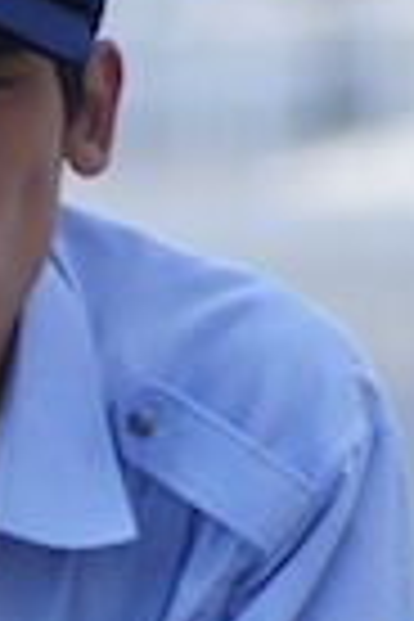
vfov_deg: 1.1
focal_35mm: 1951
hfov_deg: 0.7
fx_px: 33652
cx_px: -169
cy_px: 634
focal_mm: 300
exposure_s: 1/500
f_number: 5.6
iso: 250
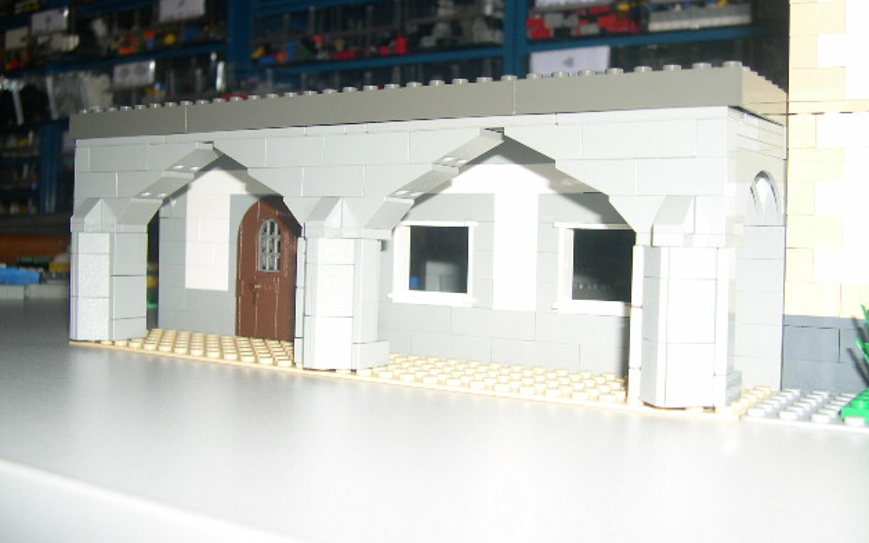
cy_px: 231
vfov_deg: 31.2
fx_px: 971
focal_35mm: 41
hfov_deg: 48.2
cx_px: 439
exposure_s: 1/60
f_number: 2.8
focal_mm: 8
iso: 100
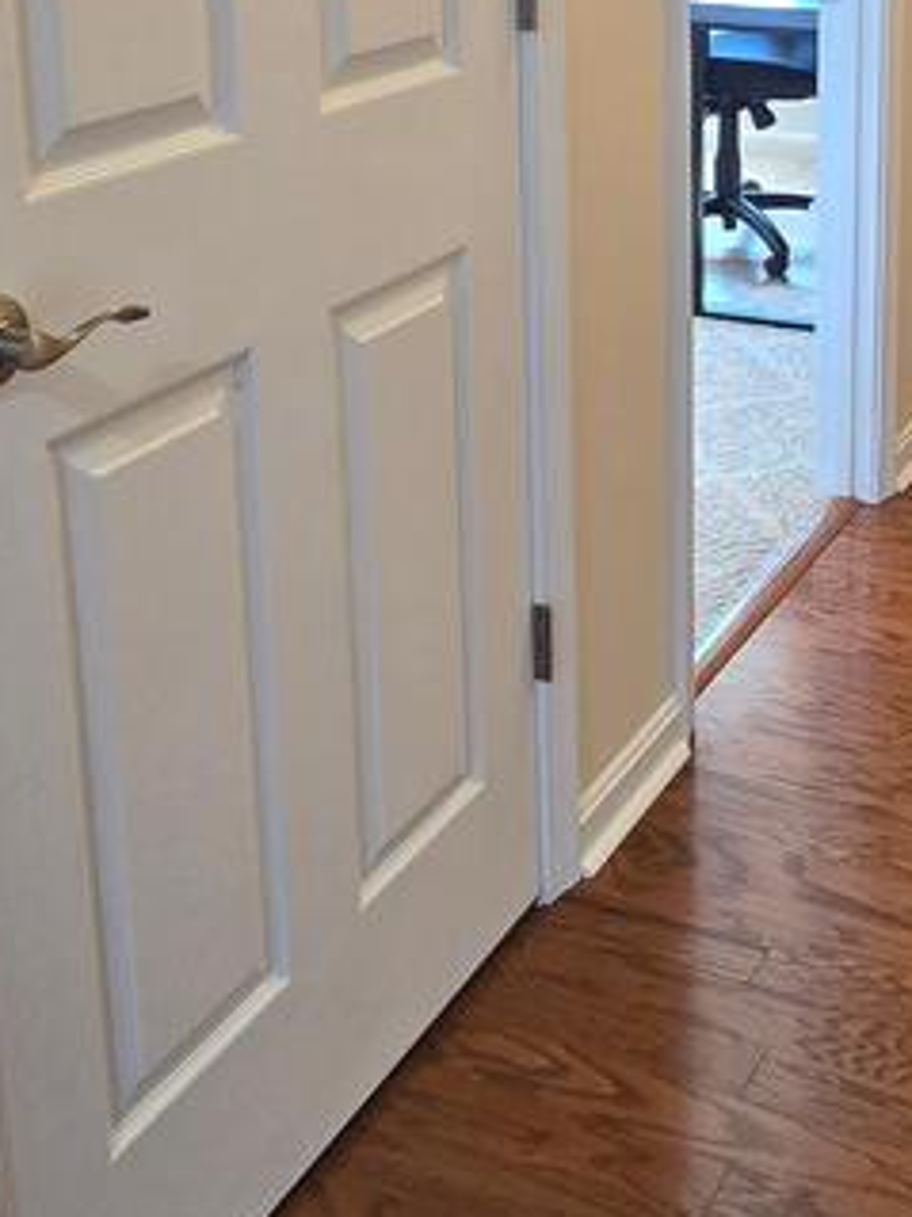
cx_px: 828
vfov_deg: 39.8
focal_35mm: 44
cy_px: 118
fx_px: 1547
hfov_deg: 31.3
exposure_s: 1/60
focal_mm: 2.2
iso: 160
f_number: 2.2
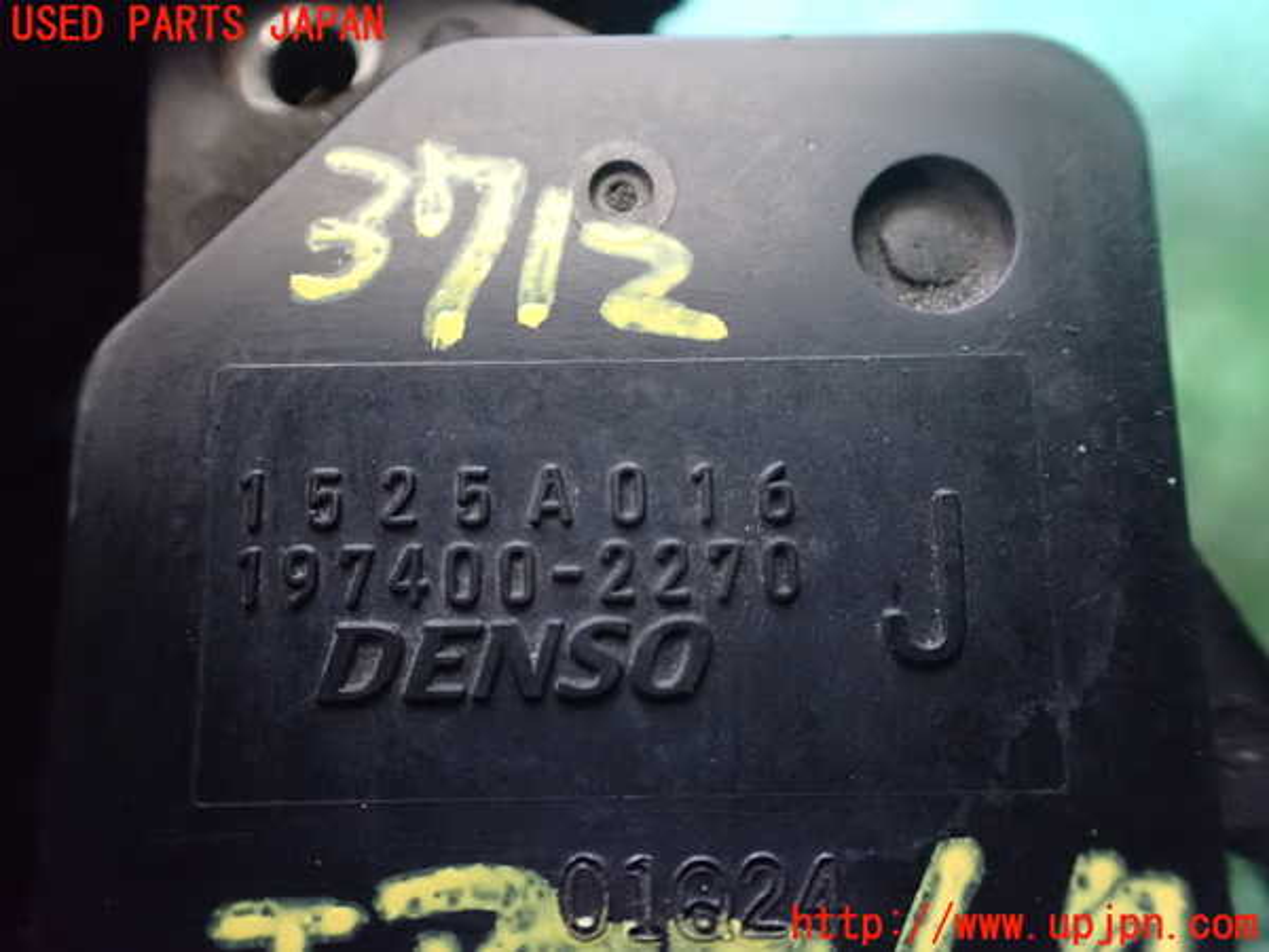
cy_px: 476
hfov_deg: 60.0
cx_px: 634
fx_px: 1100
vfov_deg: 46.8
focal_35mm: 30
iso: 1600
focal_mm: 5.4
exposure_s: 1/25
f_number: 2.3
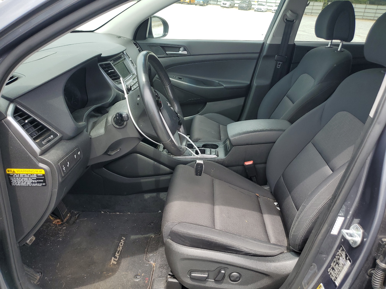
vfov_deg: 53.1
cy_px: 144
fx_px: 290
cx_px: 193
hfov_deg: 67.3
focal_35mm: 26
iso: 50
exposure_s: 1/526
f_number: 1.5
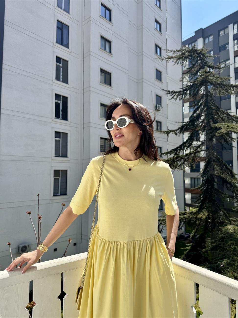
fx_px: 220
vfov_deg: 71.6
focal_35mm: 24
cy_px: 159
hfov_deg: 56.8
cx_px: 119
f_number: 1.78
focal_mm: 6.76
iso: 80
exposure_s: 1/3247
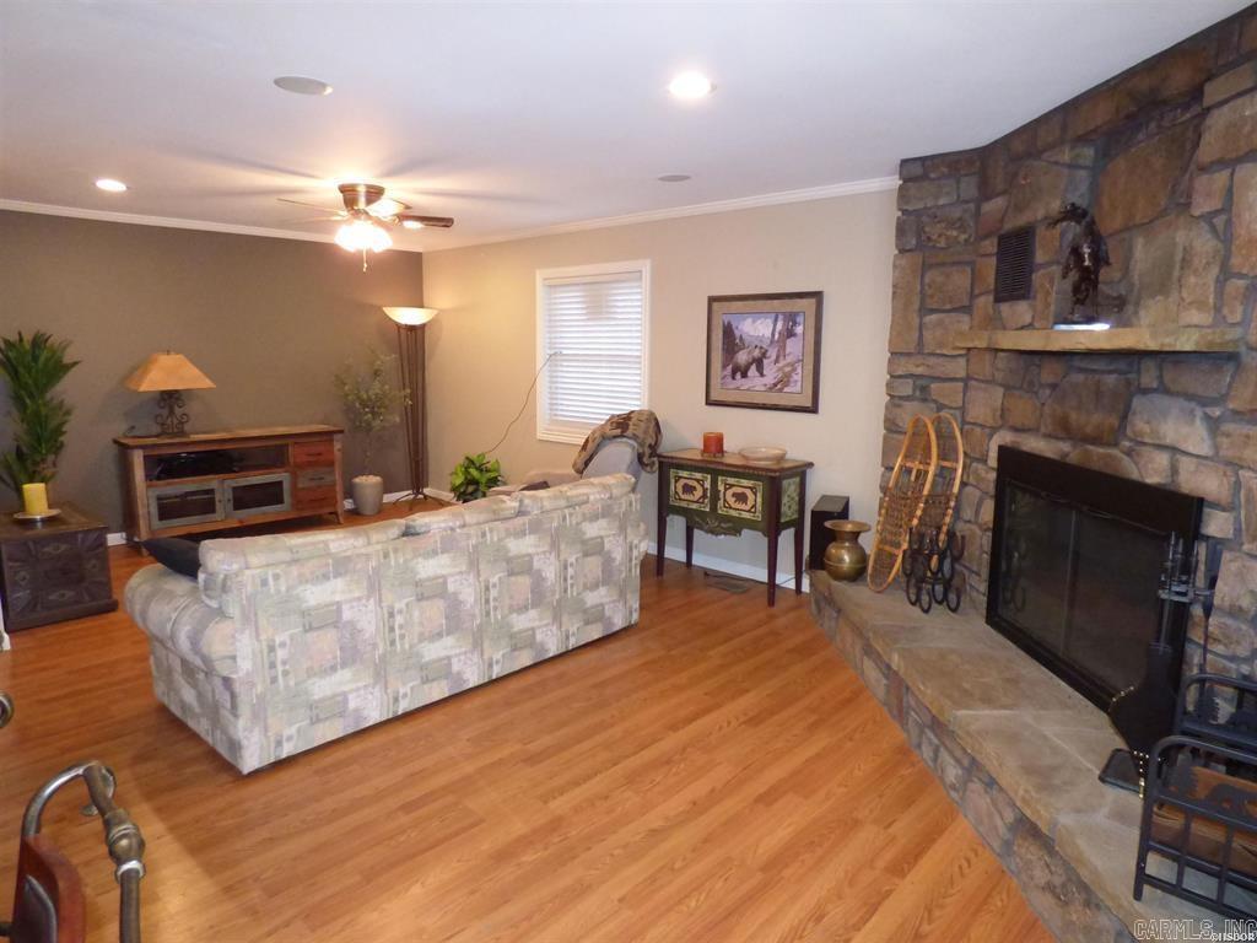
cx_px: 628
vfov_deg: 66.0
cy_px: 472
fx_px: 726
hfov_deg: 81.7
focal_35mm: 20
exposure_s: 1/60
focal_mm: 3.58
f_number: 2.8
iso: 800
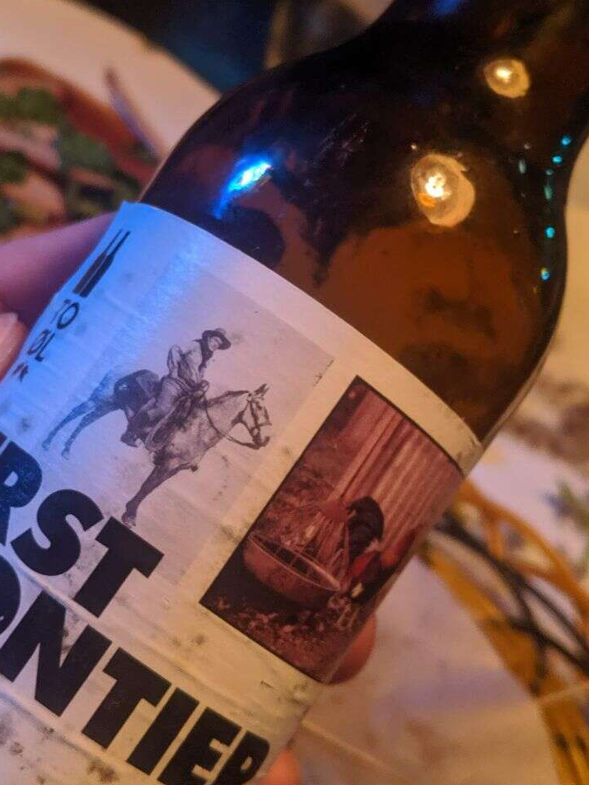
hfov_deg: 25.2
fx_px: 1316
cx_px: 260
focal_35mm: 58
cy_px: 324
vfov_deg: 33.1
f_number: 1.8
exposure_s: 1/30
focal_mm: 4.44
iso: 389
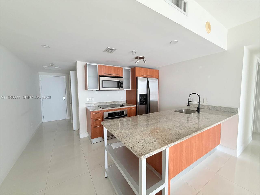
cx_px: 130
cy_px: 98
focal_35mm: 14
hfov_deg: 102.1
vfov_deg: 85.7
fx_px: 105
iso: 400
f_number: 2.2
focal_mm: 2.22
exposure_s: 1/60
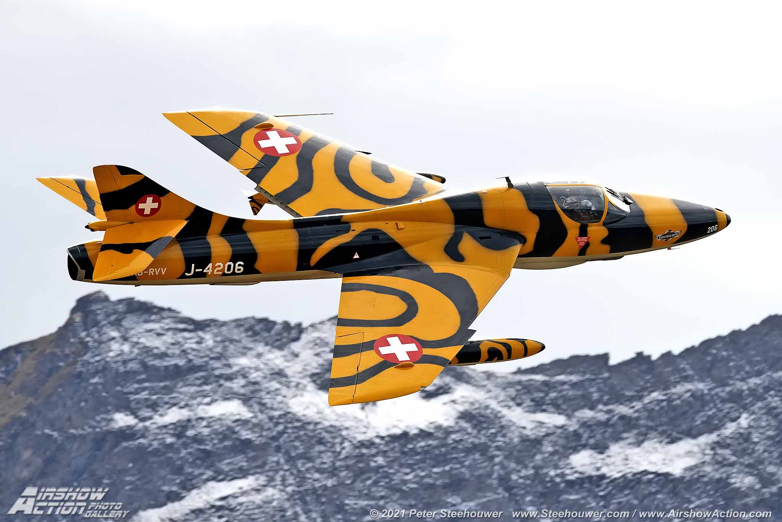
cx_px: 391
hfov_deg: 5.2
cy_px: 261
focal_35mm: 400
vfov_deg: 3.4
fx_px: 8693
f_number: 6.3
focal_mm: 400
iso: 640
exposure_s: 1/3200
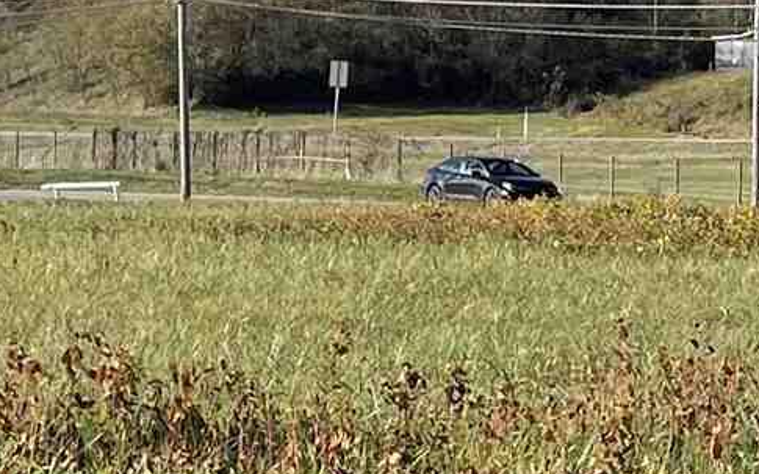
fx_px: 3475
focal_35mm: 168
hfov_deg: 12.0
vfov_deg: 7.8
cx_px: 1044
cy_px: 169
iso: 32
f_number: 1.6
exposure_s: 1/2288
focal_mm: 5.1
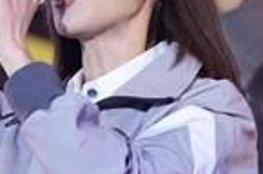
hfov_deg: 2.5
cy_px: 65
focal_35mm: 821
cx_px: -78
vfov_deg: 1.7
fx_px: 5985
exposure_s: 1/250
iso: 400
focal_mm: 198
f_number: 2.8
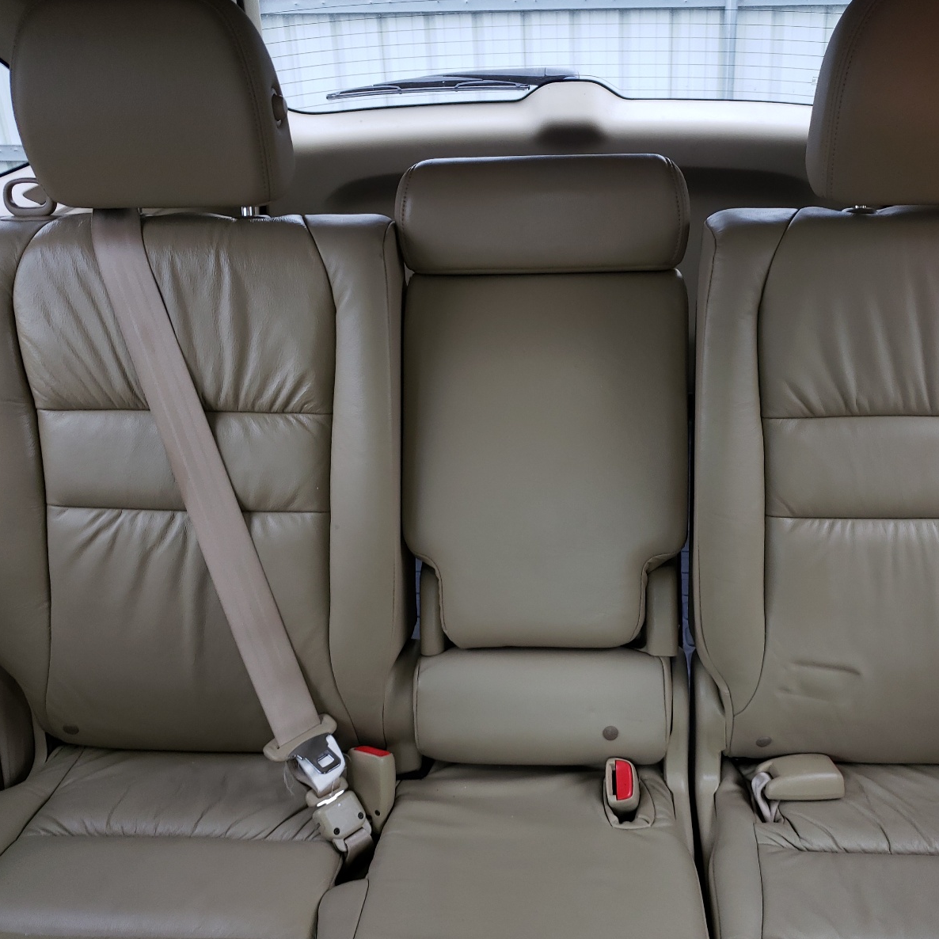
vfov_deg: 52.5
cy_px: 470
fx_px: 951
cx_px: 561
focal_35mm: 31
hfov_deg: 52.2
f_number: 1.5
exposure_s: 1/60.2
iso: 64
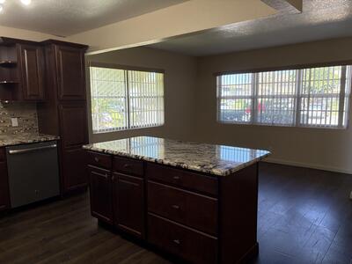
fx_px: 264
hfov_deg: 67.3
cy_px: 132
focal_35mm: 26
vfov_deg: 53.1
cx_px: 176
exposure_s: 1/144
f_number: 1.6
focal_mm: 5.96
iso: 125
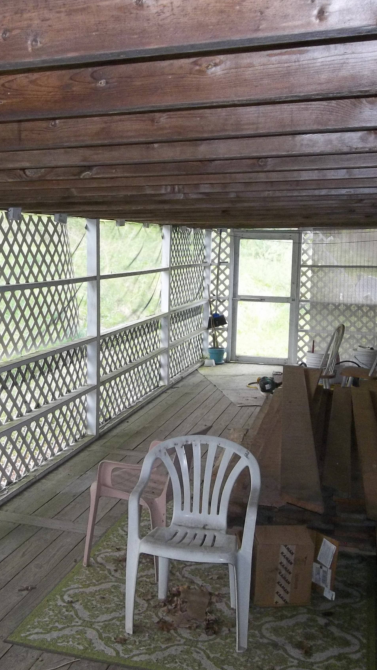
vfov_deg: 50.5
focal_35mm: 40
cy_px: 335
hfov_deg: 29.2
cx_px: 95
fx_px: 711
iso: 160
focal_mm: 4.9
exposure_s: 1/60
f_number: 3.5
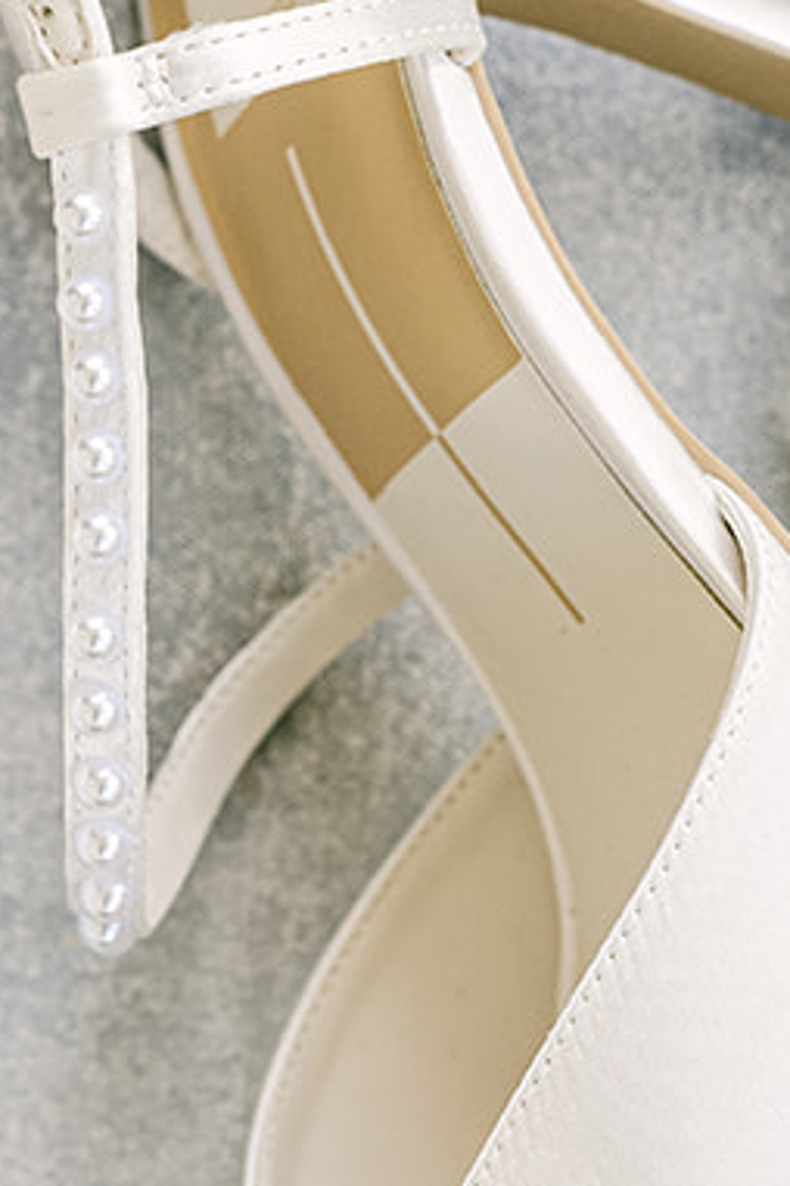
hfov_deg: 9.3
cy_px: 685
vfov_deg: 14.0
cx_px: 70
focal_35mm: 147
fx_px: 4838
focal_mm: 35
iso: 200
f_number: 4
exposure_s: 1/250
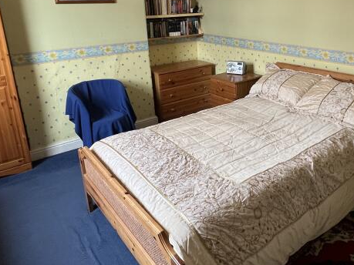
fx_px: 296
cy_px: 87
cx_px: 254
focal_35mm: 29
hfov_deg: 59.2
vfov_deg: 47.4
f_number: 1.8
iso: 250
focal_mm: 1.57
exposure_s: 1/60
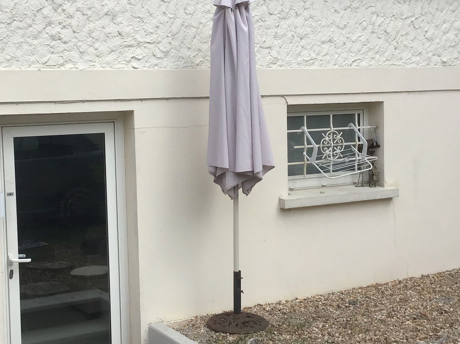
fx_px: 731
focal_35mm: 55
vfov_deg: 26.5
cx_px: 175
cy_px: 159
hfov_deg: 34.8
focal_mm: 3.3
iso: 25
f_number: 2.4
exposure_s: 1/1538
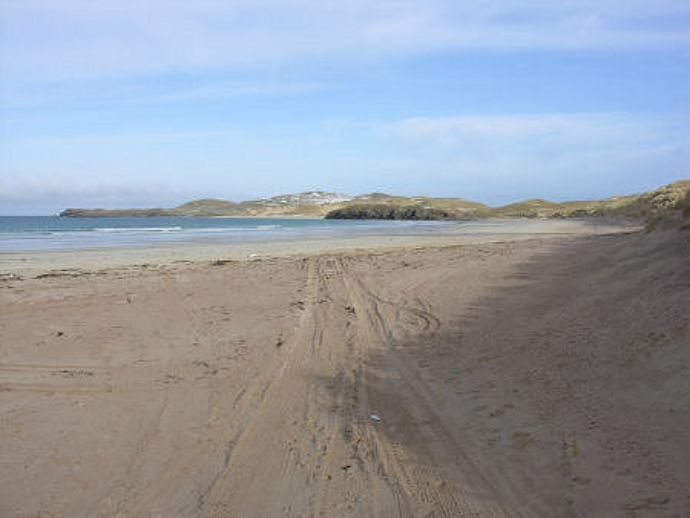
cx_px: 345
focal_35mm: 35
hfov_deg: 52.6
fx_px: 698
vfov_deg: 40.7
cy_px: 259
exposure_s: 1/182
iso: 50
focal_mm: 8.9
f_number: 6.3
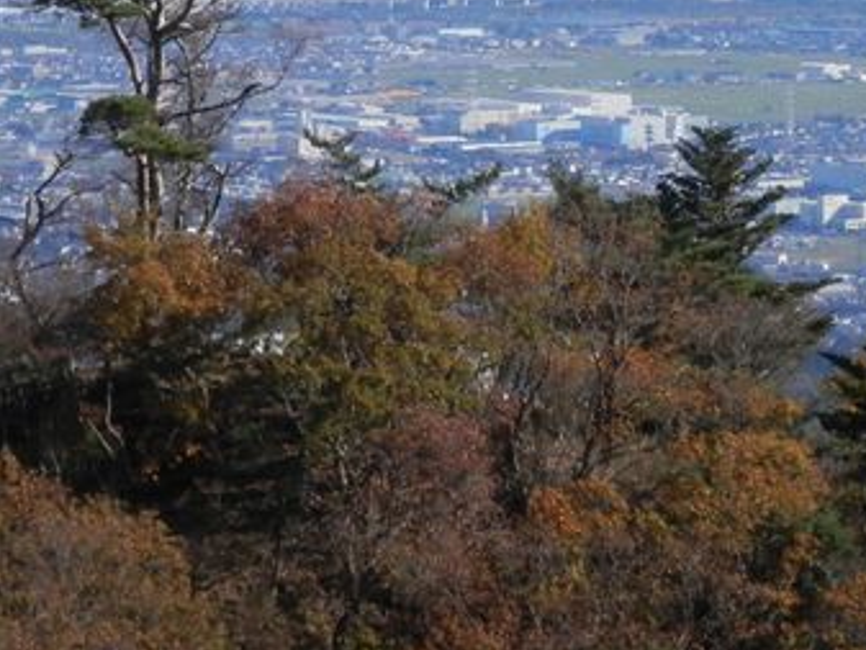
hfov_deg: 4.9
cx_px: 324
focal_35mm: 401
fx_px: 10036
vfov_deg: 3.7
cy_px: 28
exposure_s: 1/320
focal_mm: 30.2
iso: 80
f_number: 5.7
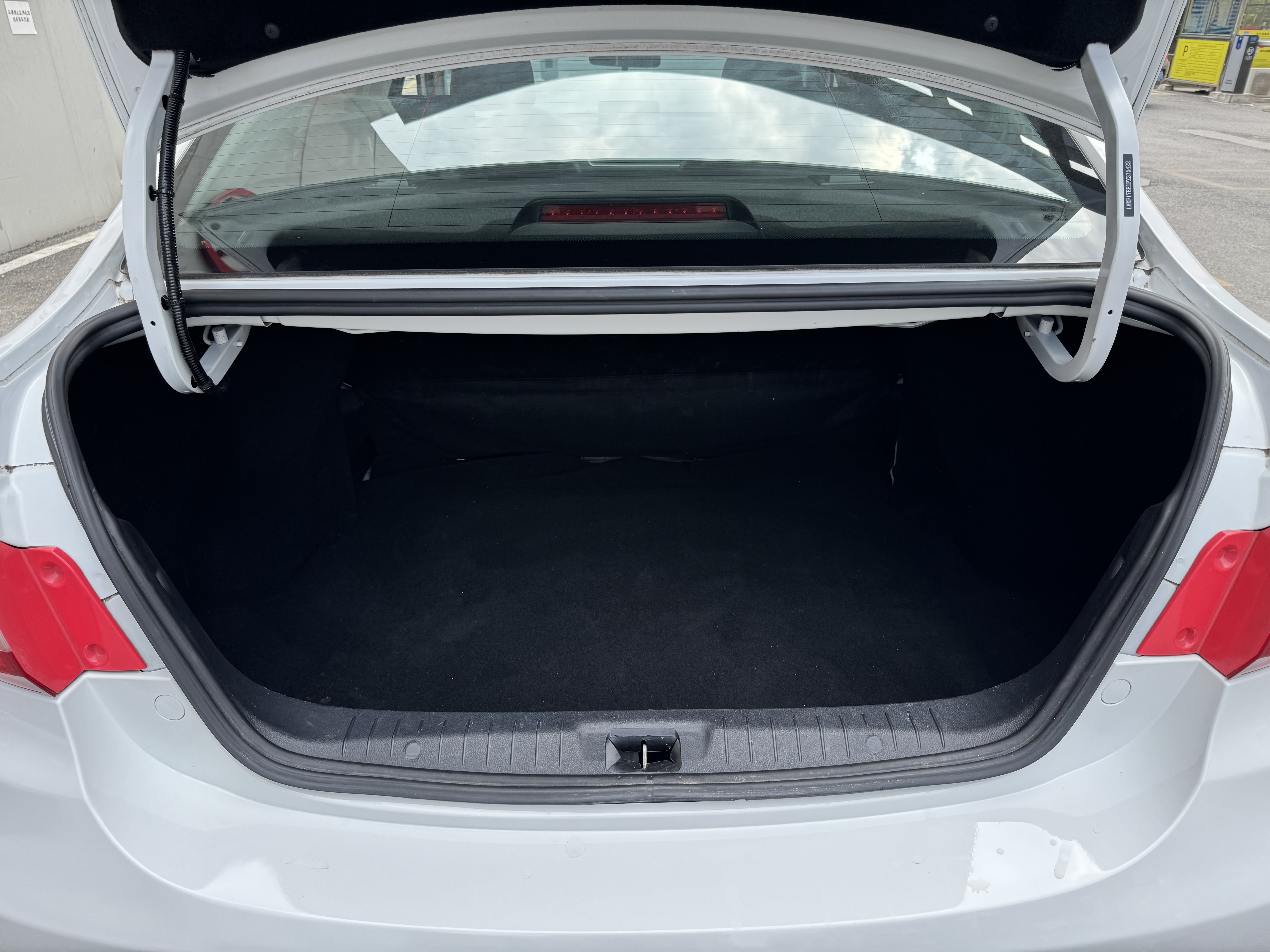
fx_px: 881
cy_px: 476
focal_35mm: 24
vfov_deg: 56.8
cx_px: 635
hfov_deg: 71.6
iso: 80
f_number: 1.78
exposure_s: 1/756
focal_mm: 6.76
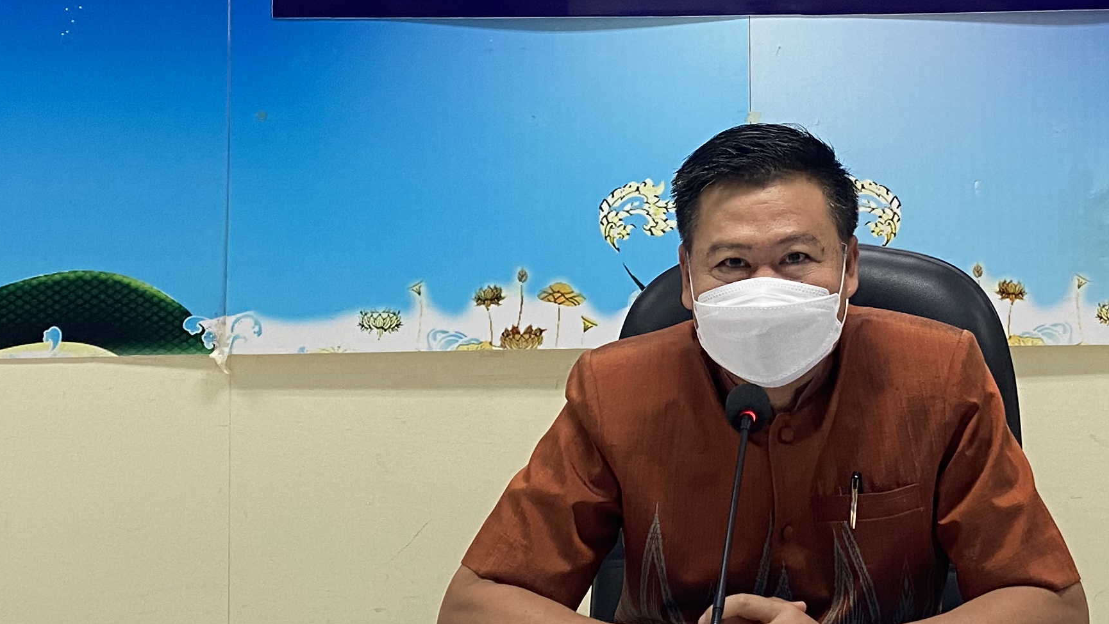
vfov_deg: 18.1
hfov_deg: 31.6
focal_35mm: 66
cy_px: 102
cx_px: 740
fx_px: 1941
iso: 80
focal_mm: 4.25
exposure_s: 1/50
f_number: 1.8
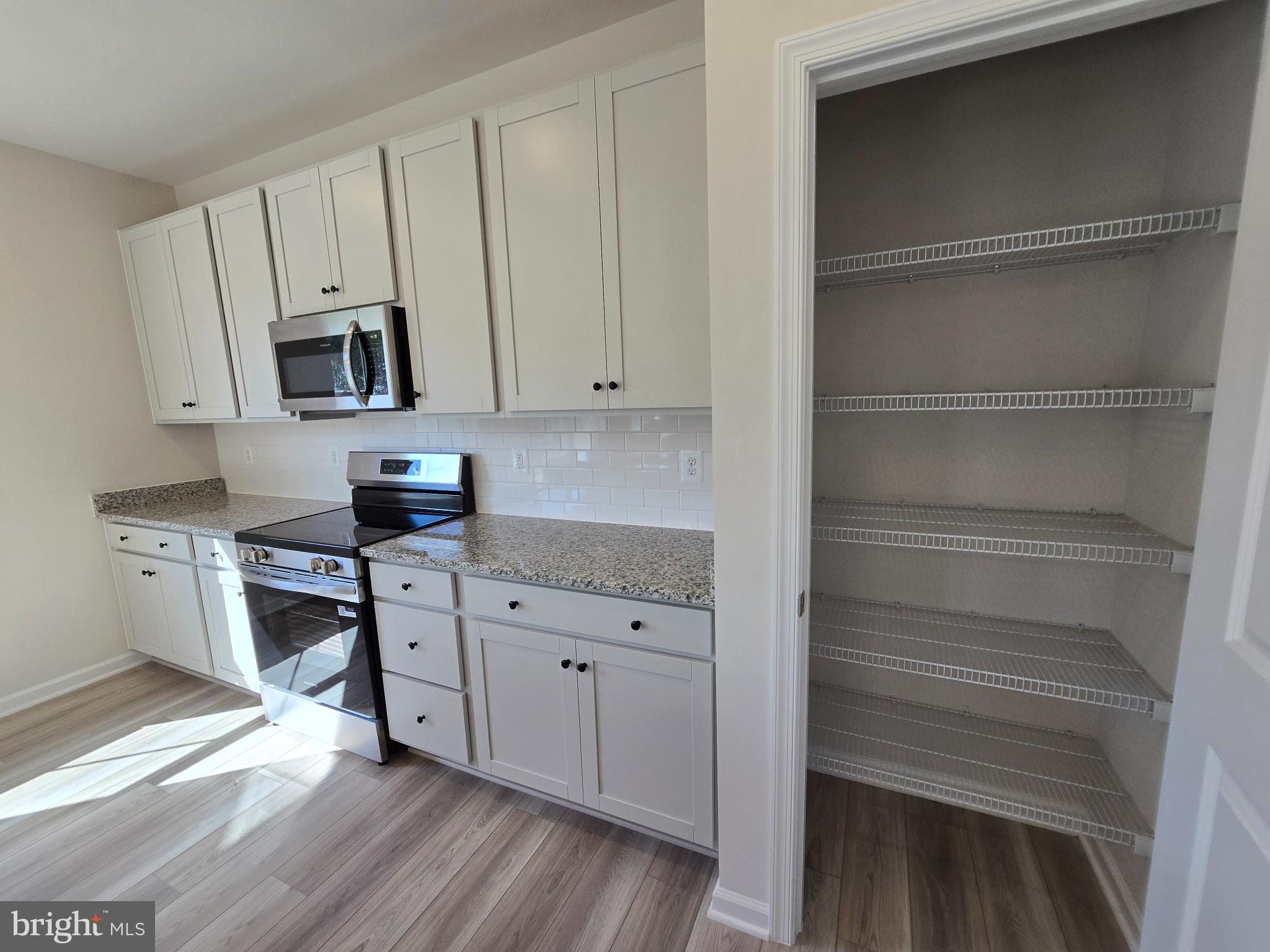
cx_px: 635
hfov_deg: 106.2
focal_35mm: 13
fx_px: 477
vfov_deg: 89.9
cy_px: 476
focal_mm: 2.2
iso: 50
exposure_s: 1/132
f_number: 2.2
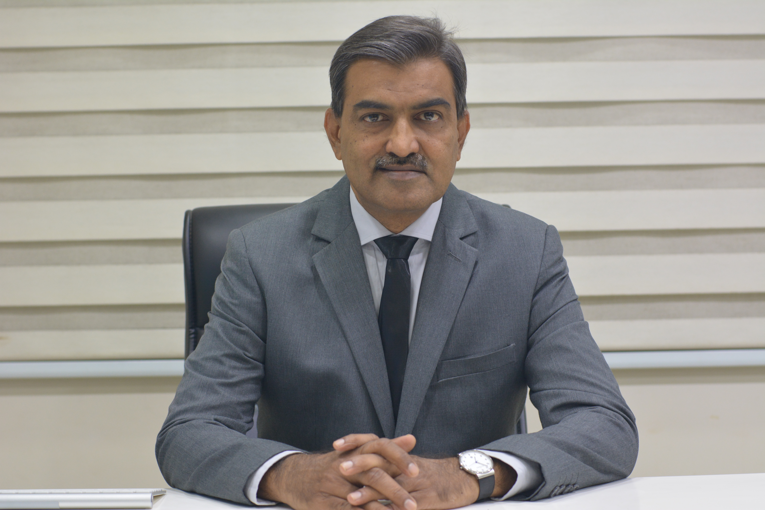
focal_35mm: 75
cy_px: 255
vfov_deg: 18.2
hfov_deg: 27.0
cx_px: 382
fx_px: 1594
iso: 720
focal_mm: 50
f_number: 4
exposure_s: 1/60
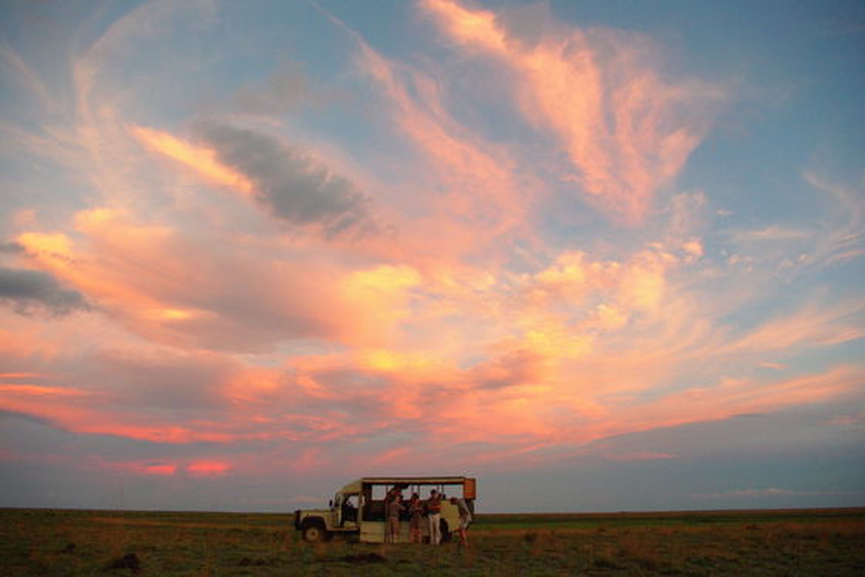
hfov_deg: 67.4
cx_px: 432
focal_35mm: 27
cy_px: 288
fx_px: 649
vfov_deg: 48.0
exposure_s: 1/180
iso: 400
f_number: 6.7
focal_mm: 18
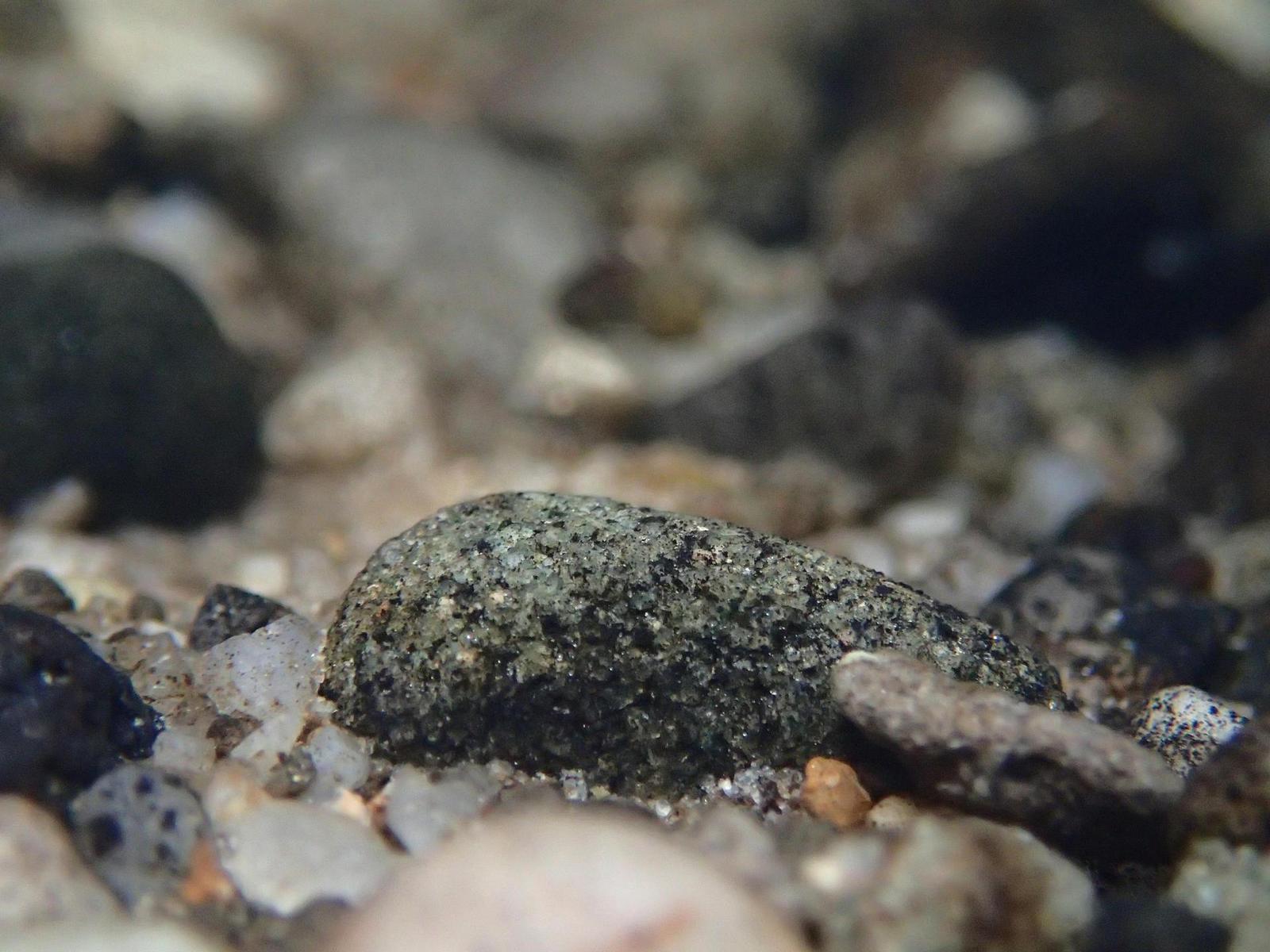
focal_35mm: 74
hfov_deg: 26.3
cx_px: 635
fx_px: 2715
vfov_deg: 19.9
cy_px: 476
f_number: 4.2
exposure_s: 1/80
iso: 1250
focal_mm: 13.47
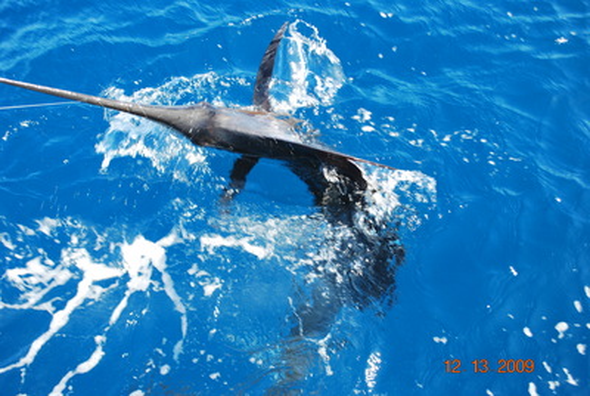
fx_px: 739
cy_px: 198
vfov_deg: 30.0
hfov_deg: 43.5
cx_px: 295
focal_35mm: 45
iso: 160
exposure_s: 1/125
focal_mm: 30
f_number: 5.6
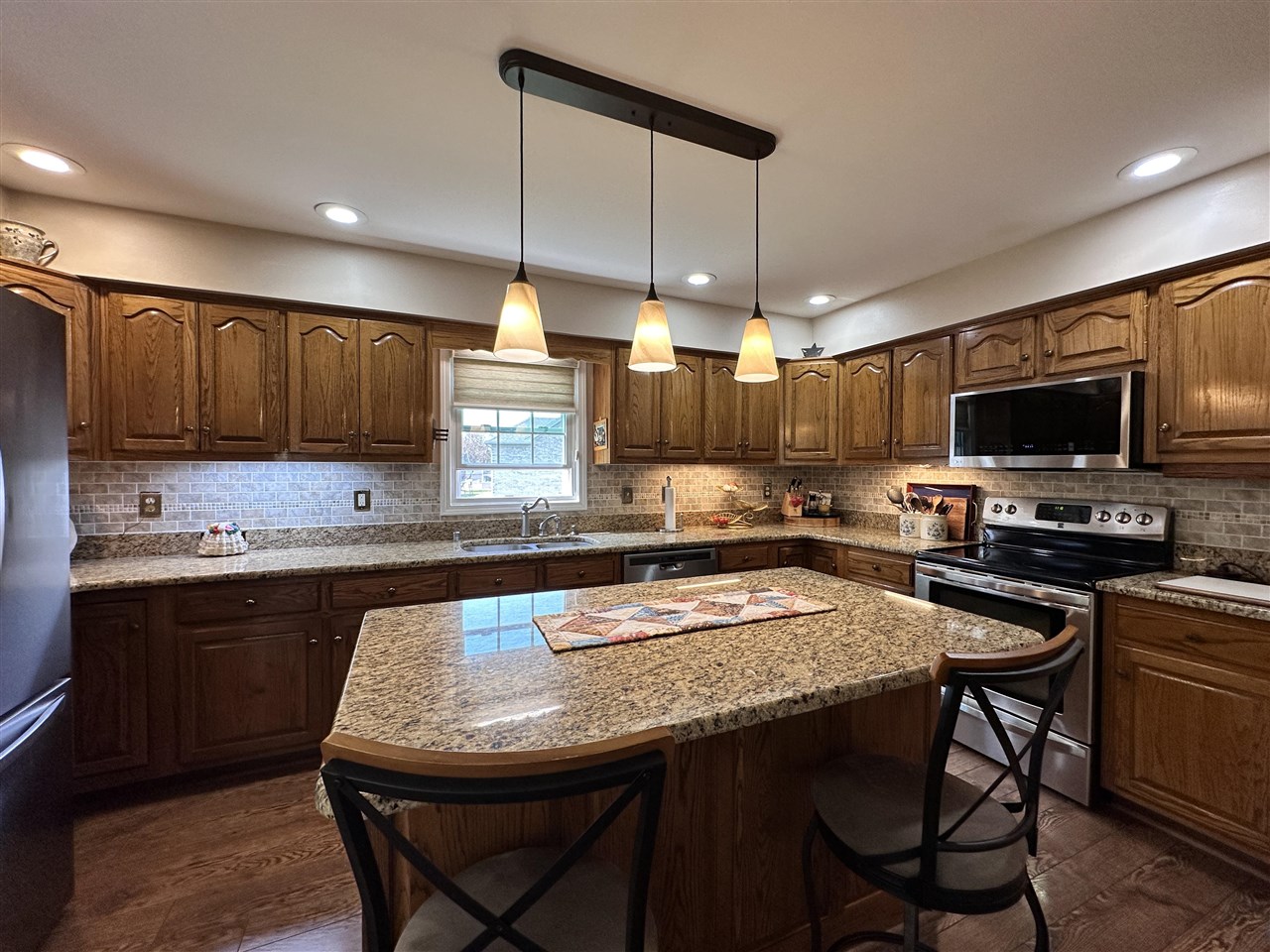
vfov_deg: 85.7
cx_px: 635
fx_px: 514
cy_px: 476
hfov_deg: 102.1
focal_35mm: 14
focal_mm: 2.22
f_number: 2.2
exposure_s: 1/120
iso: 160
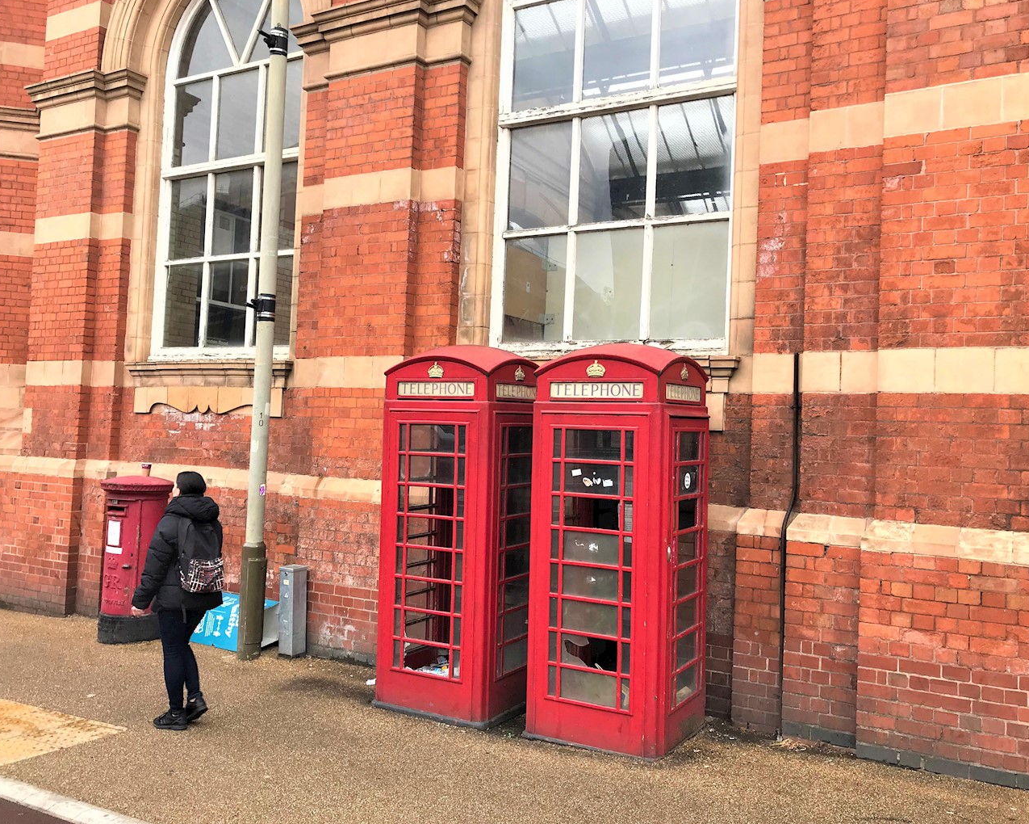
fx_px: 914
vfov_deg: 48.5
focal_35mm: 30
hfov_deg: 58.8
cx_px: 529
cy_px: 414
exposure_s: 1/262
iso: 20
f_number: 1.8
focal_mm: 3.99
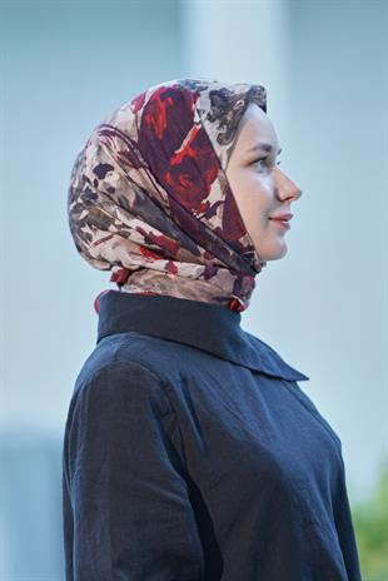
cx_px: 194
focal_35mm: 145
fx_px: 2340
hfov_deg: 9.5
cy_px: 290
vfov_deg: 14.1
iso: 640
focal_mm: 145
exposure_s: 1/200
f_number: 3.5
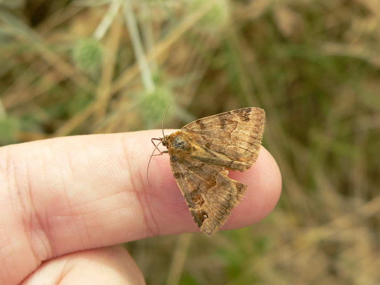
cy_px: 142
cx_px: 190
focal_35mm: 67
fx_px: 736
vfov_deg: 21.9
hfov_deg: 29.0
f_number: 4
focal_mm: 11.2
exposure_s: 1/200
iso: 80
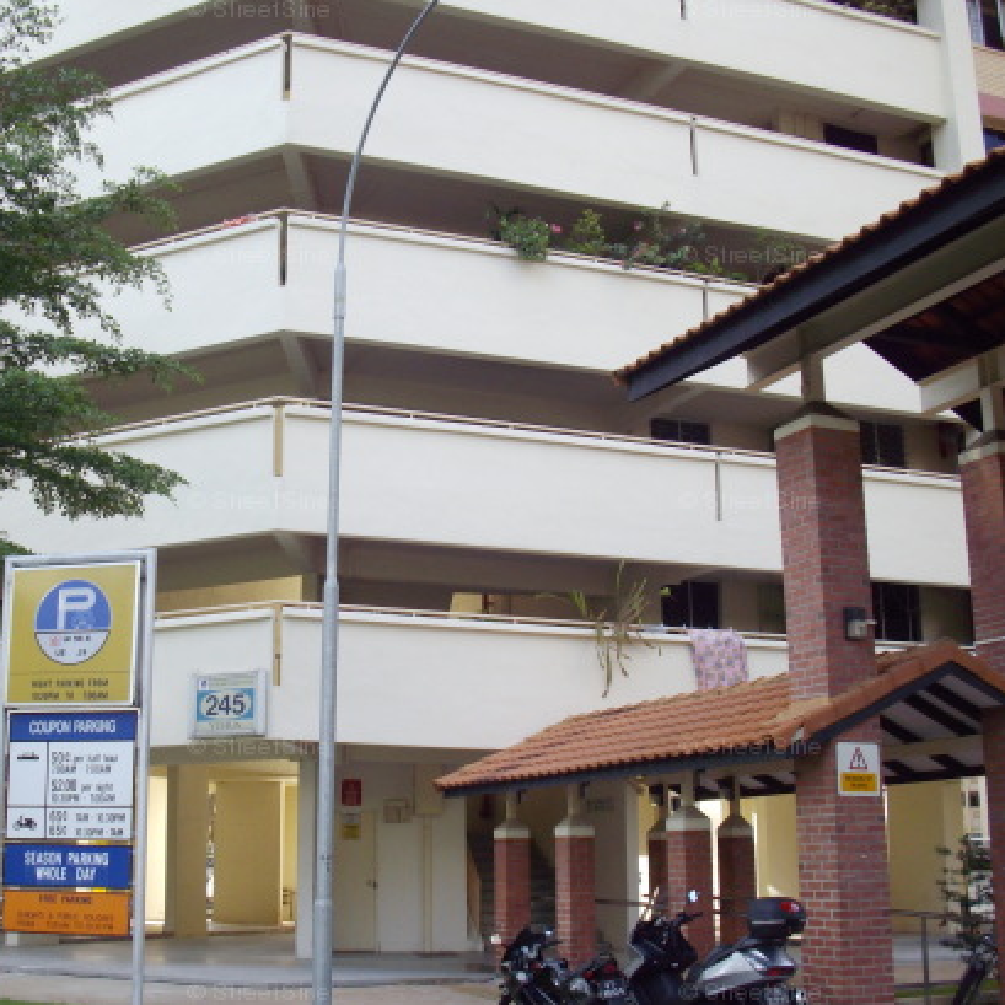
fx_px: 1445
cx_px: 371
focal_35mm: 44
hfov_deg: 38.1
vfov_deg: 38.3
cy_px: 504
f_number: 5.6
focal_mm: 6.2
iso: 80
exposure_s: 1/60
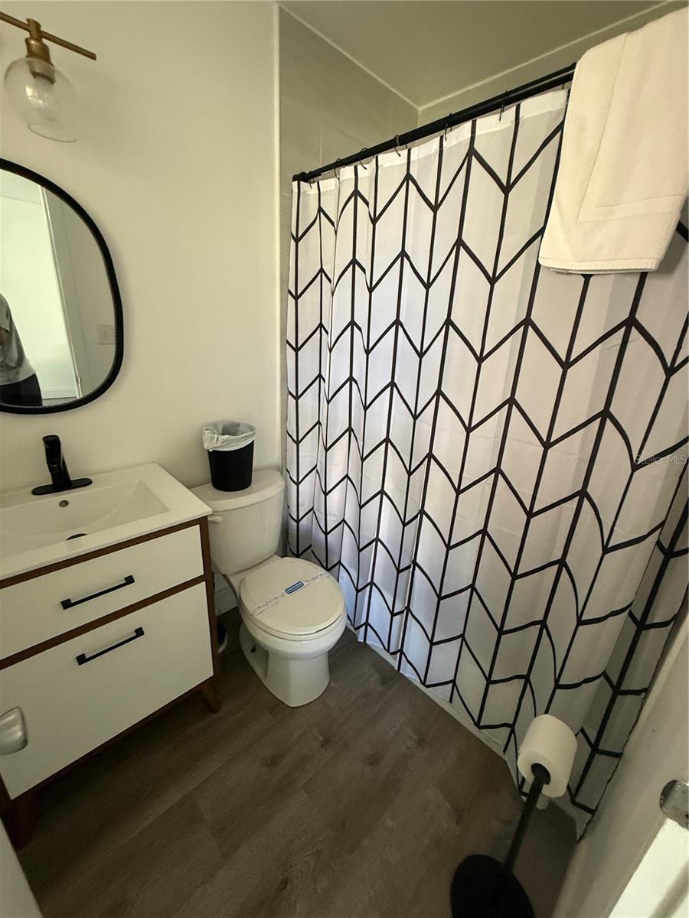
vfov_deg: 102.1
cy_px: 459
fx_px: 372
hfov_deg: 85.7
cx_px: 344
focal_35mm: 14
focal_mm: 2.22
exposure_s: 1/60
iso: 400
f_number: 2.2
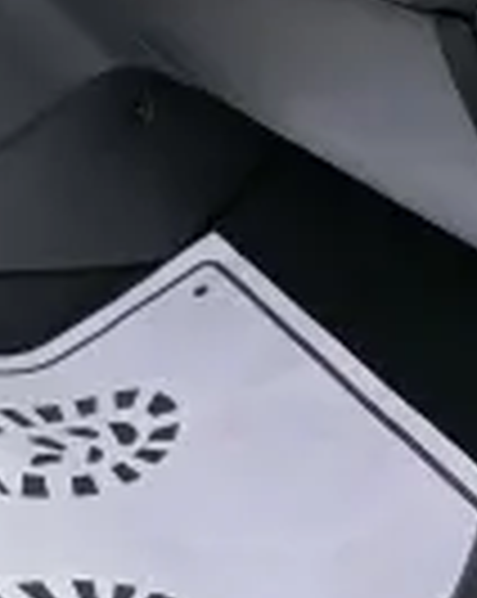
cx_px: -369
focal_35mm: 108
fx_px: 1910
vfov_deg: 15.9
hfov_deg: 13.0
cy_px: -378
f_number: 1.7
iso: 160
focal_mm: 6.3
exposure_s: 1/100
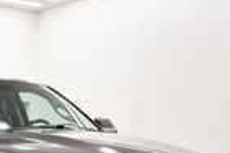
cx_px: 26
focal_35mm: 85
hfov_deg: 23.3
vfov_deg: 15.1
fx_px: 543
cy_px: 212
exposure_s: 1/125
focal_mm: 20
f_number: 5.6
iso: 1100
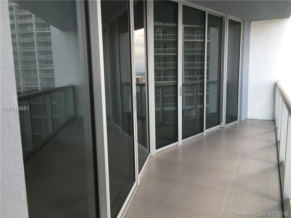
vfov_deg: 48.2
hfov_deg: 61.7
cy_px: 109
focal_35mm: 29
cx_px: 146
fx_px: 244
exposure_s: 1/120
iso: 25
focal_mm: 4.15
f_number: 2.2
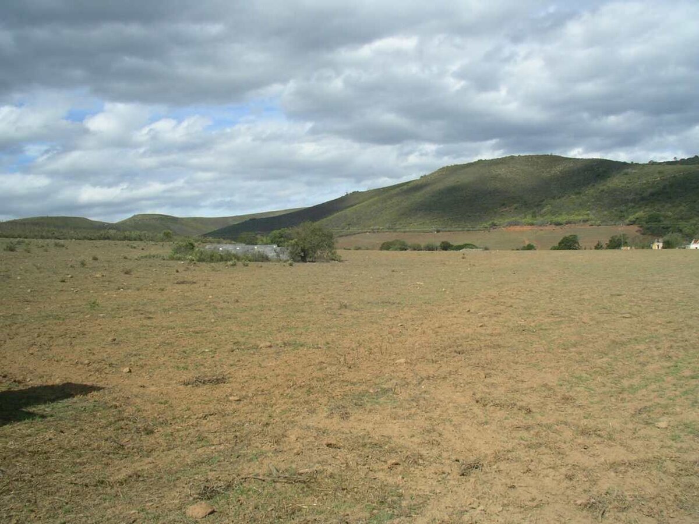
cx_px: 350
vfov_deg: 38.7
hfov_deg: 50.1
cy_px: 262
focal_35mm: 37
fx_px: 747
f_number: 6.9
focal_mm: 5.7
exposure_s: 1/200
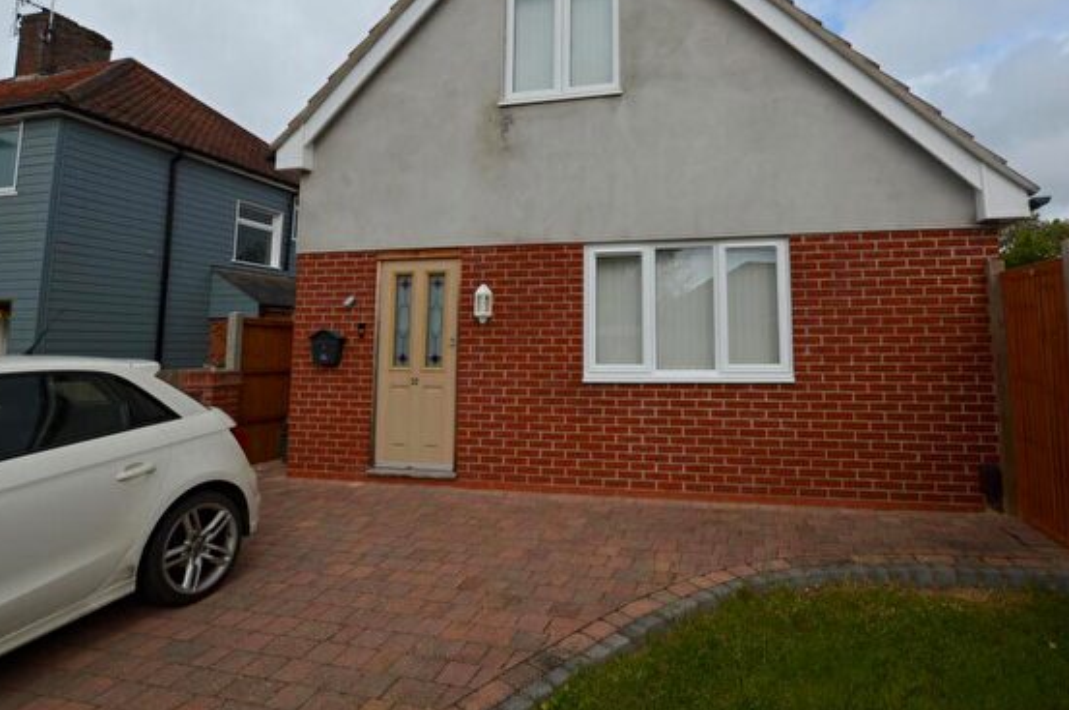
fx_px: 563
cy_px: 278
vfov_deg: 63.7
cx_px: 601
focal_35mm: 19
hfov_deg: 86.6
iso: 100
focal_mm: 10
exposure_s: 1/250
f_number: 8
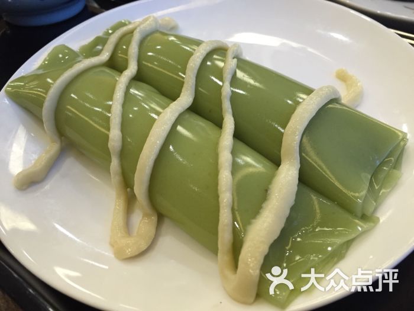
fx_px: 347
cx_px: 207
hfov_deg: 61.7
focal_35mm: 29
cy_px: 156
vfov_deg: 48.2
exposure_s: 1/33
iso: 250
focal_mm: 4.15
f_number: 2.2
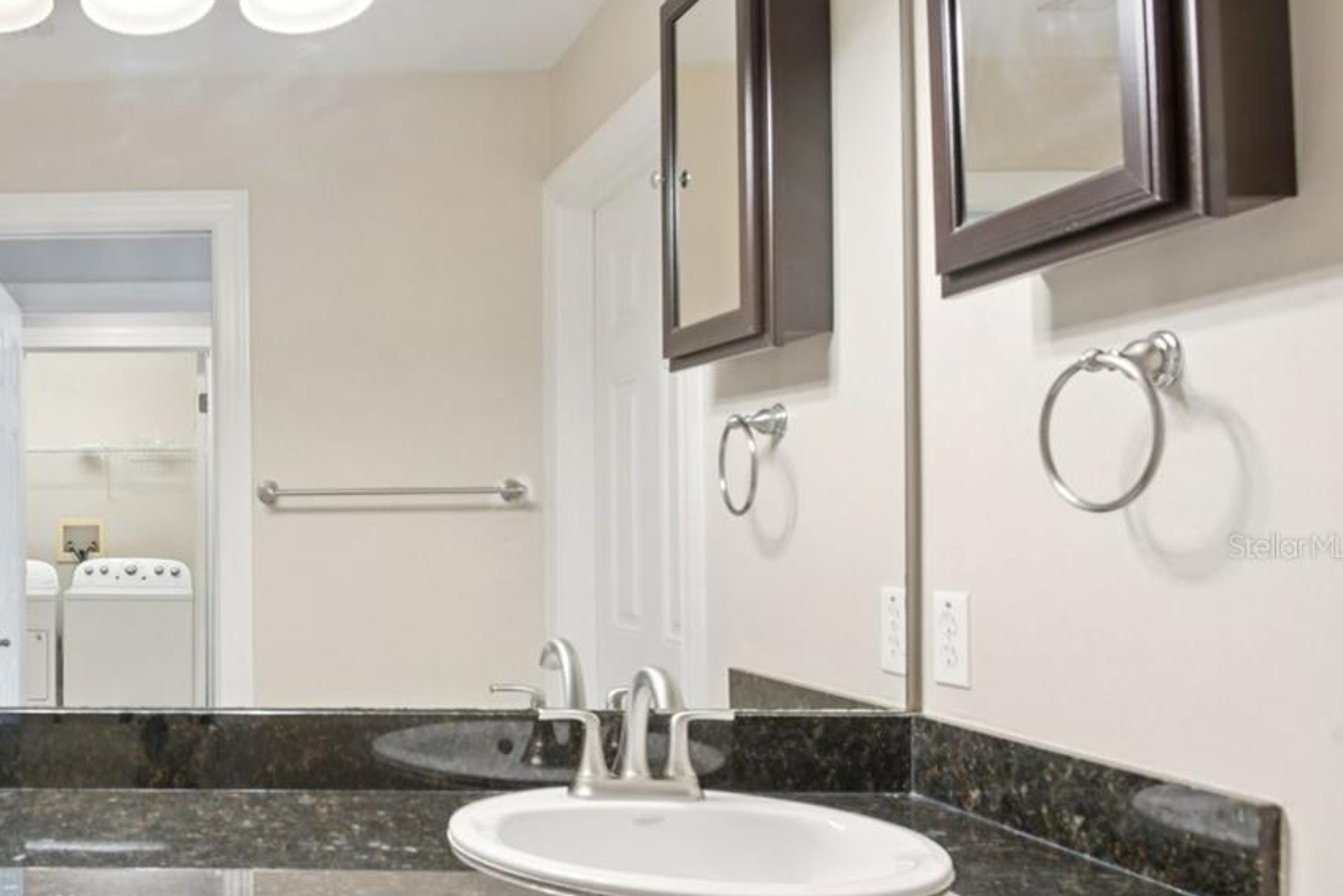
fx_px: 1343
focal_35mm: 36
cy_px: 546
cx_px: 97
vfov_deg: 36.7
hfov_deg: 47.0
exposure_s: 1/8
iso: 400
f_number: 8
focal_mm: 19
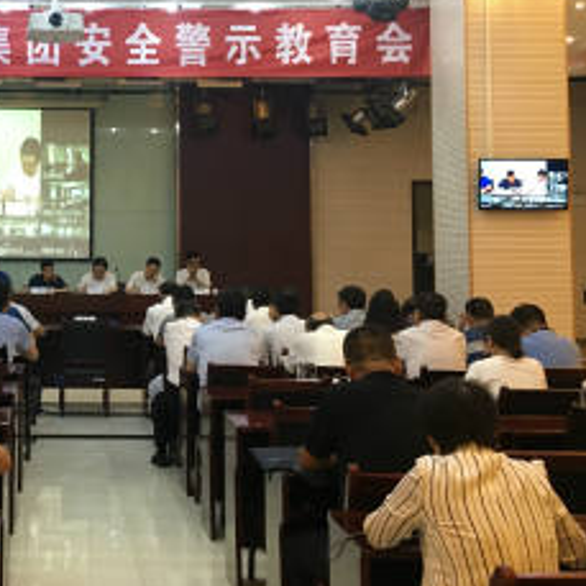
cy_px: 178
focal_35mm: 56
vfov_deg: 30.2
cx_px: 49
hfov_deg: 29.2
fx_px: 1073
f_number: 2.2
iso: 160
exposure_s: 1/33
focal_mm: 4.15
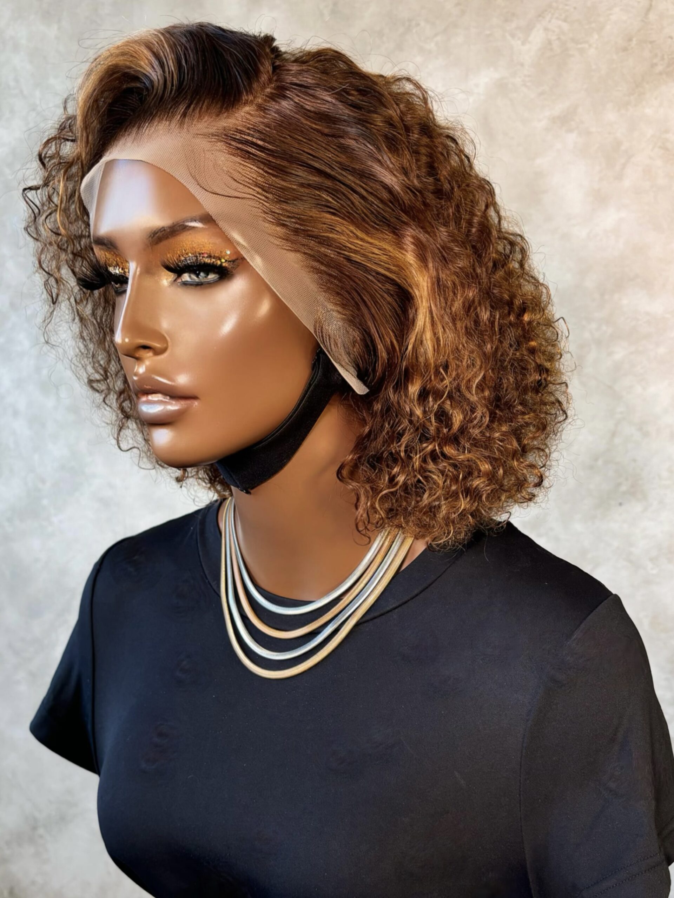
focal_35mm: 26
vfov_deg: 67.3
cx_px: 337
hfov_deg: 53.1
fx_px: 675
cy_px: 449
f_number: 1.6
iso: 125
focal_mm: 5.96
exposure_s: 1/121
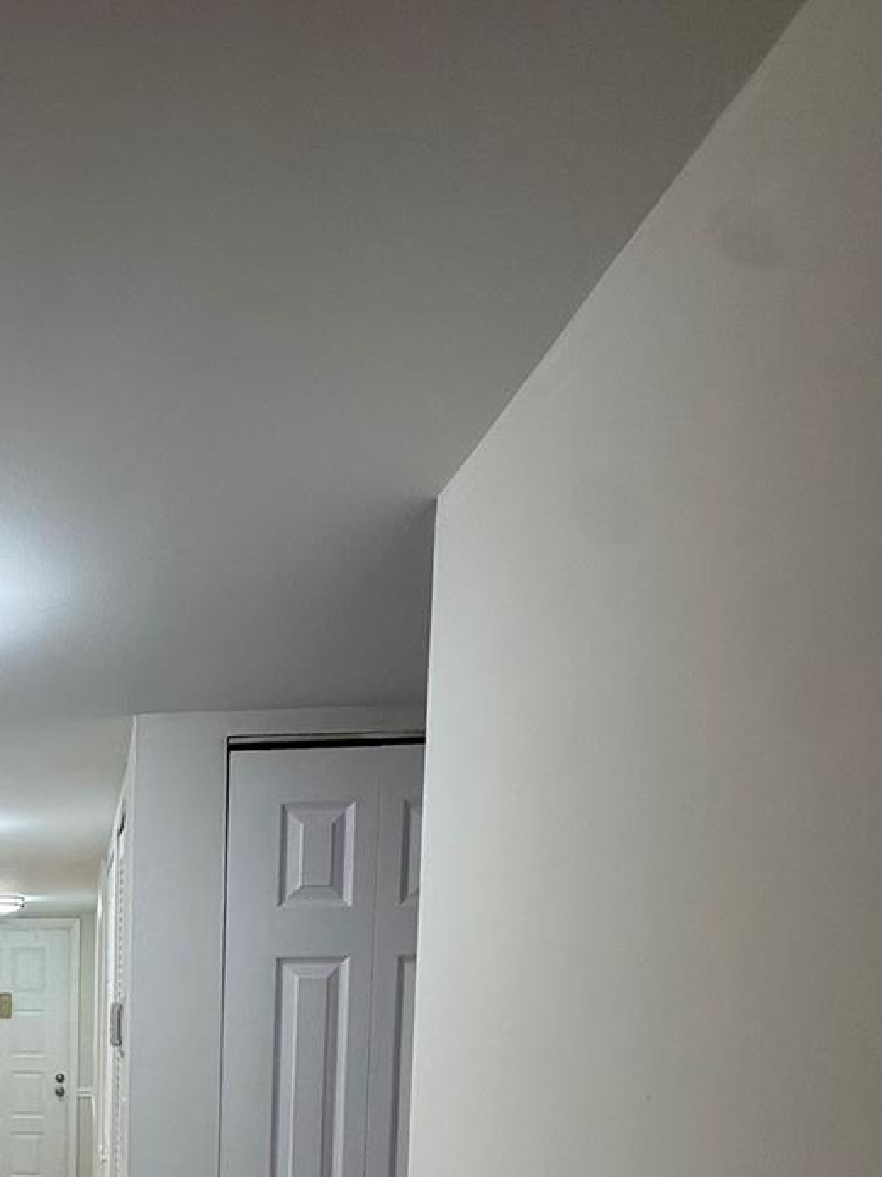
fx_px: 1054
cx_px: -68
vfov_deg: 50.3
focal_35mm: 31
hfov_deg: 38.3
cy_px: 1102
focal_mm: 2.22
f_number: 2.2
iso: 100
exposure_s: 1/120
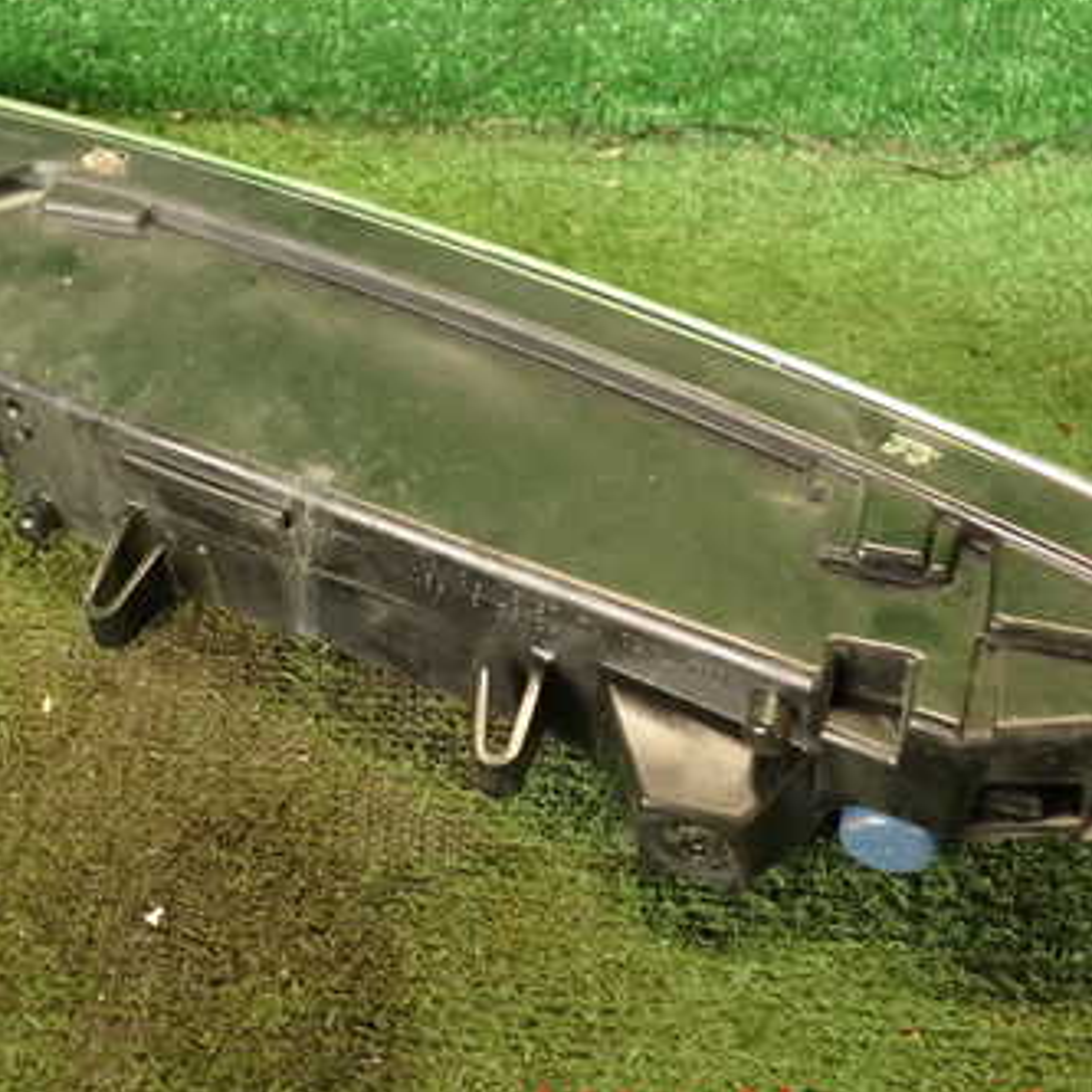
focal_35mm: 51
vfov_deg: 33.3
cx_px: 295
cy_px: 426
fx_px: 1820
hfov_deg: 32.9
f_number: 2.4
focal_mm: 5.79
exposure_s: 1/30
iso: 320
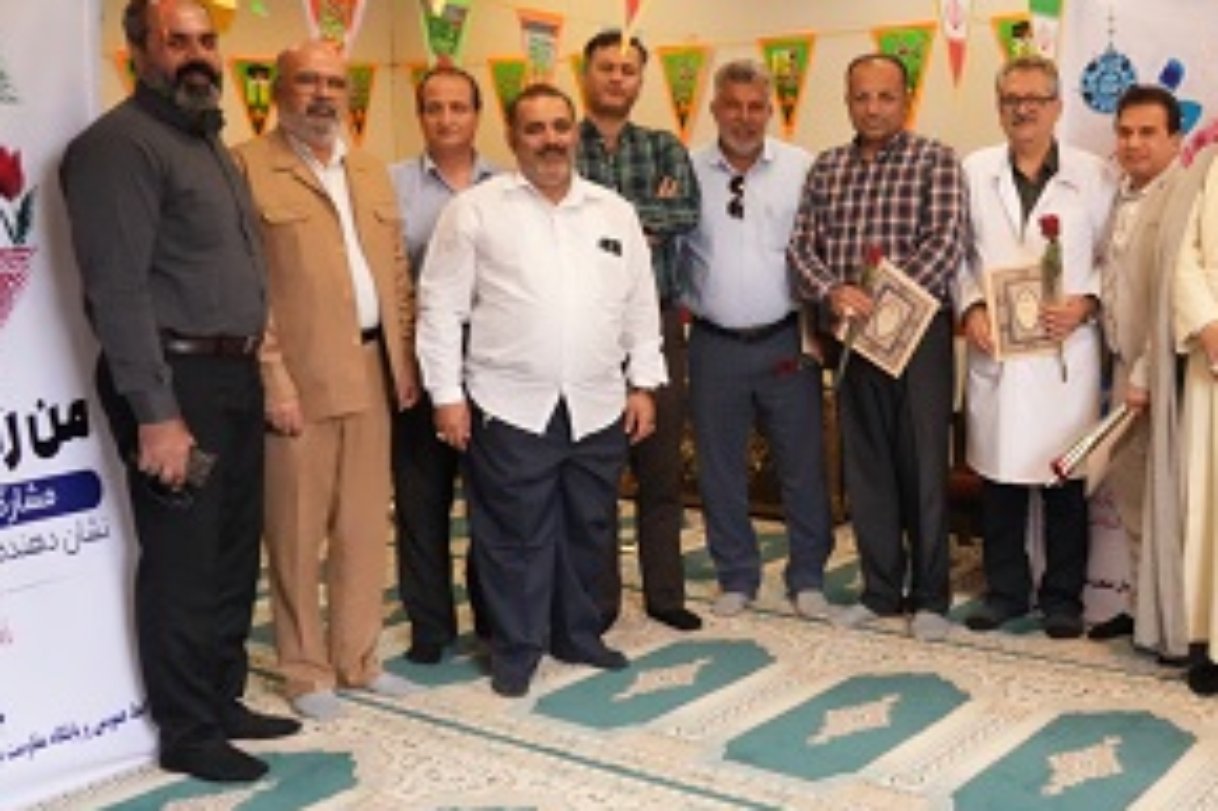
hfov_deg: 44.8
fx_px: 1420
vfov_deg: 31.8
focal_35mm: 42
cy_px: 361
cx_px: 916
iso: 12800
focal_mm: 24
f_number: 5
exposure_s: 1/400
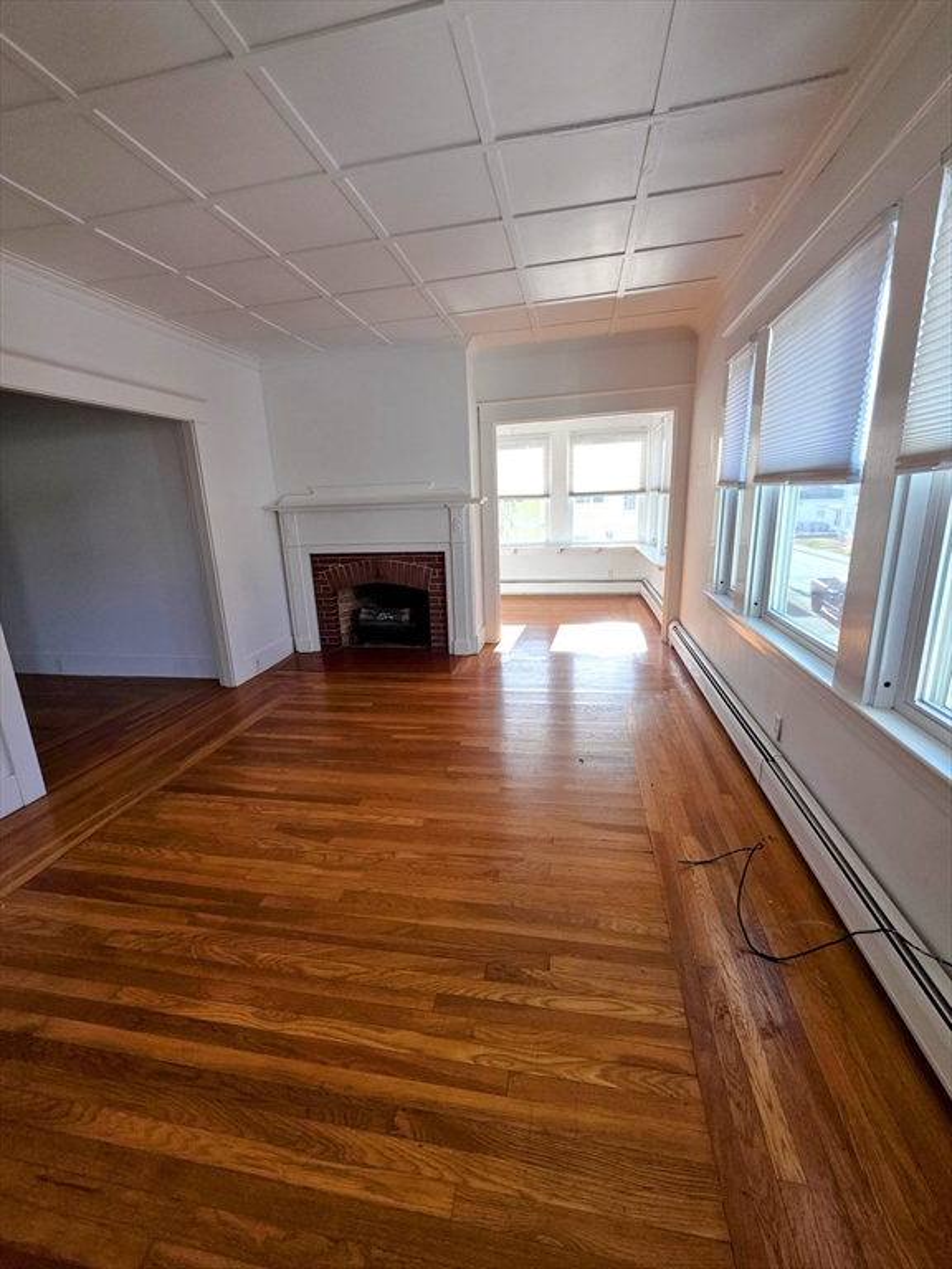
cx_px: 476
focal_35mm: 13
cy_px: 634
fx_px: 477
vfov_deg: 106.2
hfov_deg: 89.9
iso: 32
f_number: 1.9
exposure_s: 1/120
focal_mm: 2.2
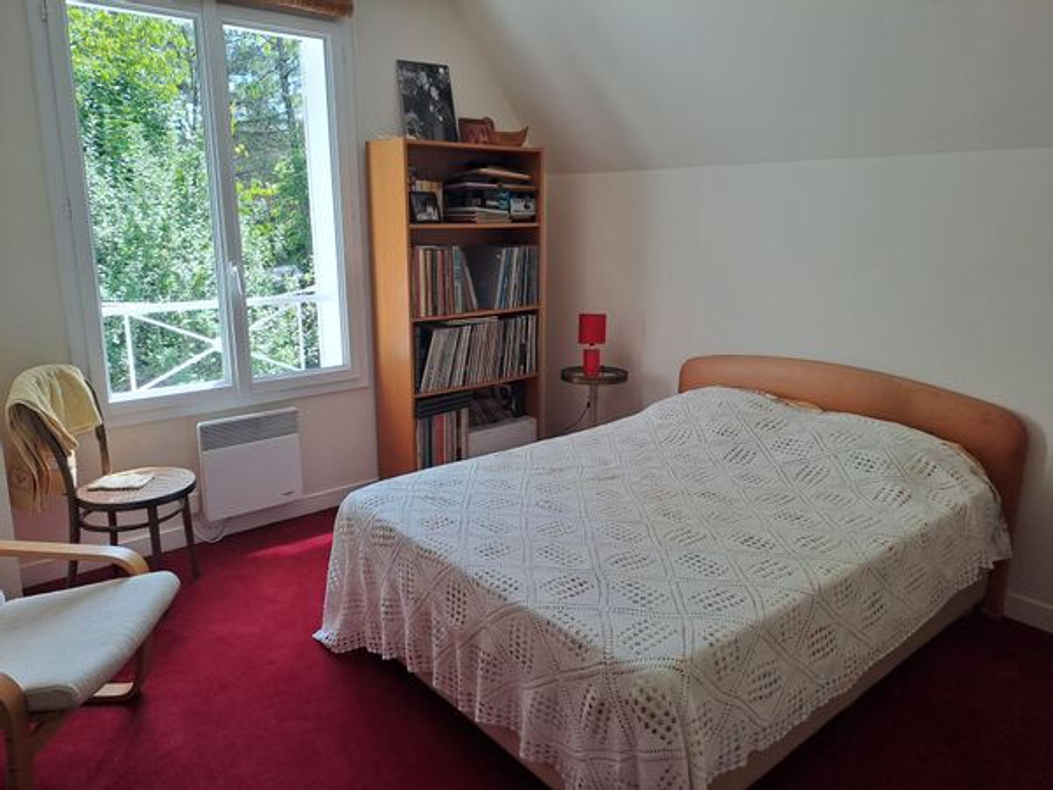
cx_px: 526
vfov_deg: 54.9
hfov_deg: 69.4
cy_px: 395
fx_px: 760
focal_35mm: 25
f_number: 1.8
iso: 32
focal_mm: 4.65
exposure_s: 1/106
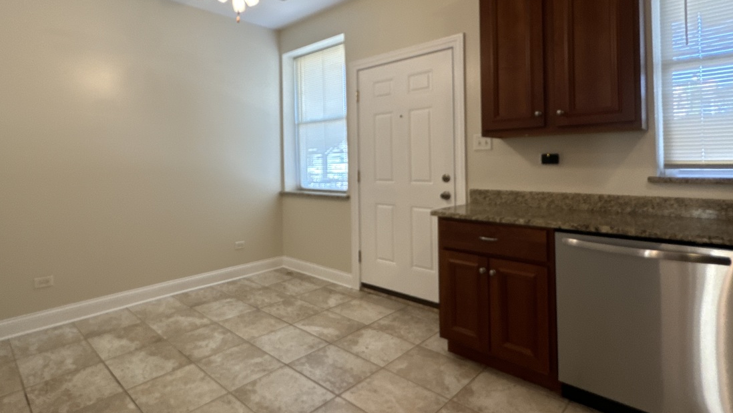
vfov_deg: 55.5
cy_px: 164
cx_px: 283
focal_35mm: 20
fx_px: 389
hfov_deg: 85.2
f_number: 2.2
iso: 160
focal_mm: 2.22
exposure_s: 1/60
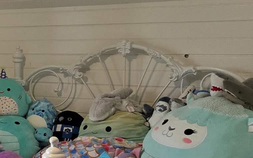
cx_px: -177
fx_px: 683
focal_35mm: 99
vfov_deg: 13.2
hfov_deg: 17.7
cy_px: 83
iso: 160
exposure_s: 1/120
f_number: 1.8
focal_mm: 5.4
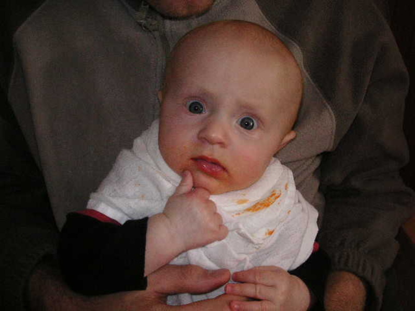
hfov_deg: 50.1
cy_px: 156
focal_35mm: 37
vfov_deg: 38.7
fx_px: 444
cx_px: 208
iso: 160
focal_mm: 6.1
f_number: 2.8
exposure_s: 1/45
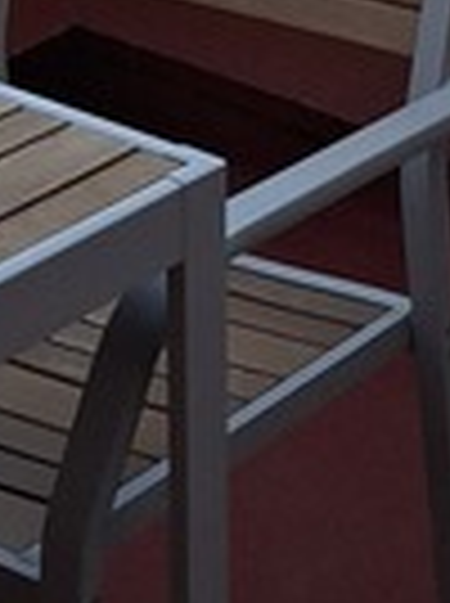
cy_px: -392
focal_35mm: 132
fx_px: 2295
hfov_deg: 11.0
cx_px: 544
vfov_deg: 13.7
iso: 40
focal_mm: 5.54
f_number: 1.8
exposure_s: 1/2364
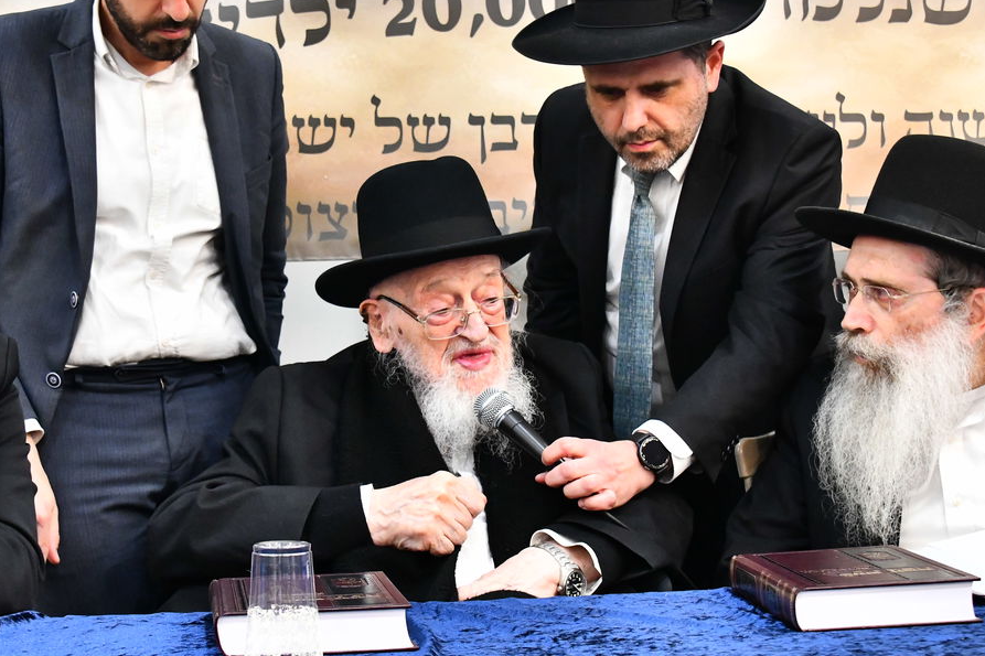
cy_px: 324
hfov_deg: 29.2
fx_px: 1887
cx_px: 397
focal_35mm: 69
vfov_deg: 19.7
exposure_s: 1/60
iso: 4000
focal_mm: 44
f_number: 5.6
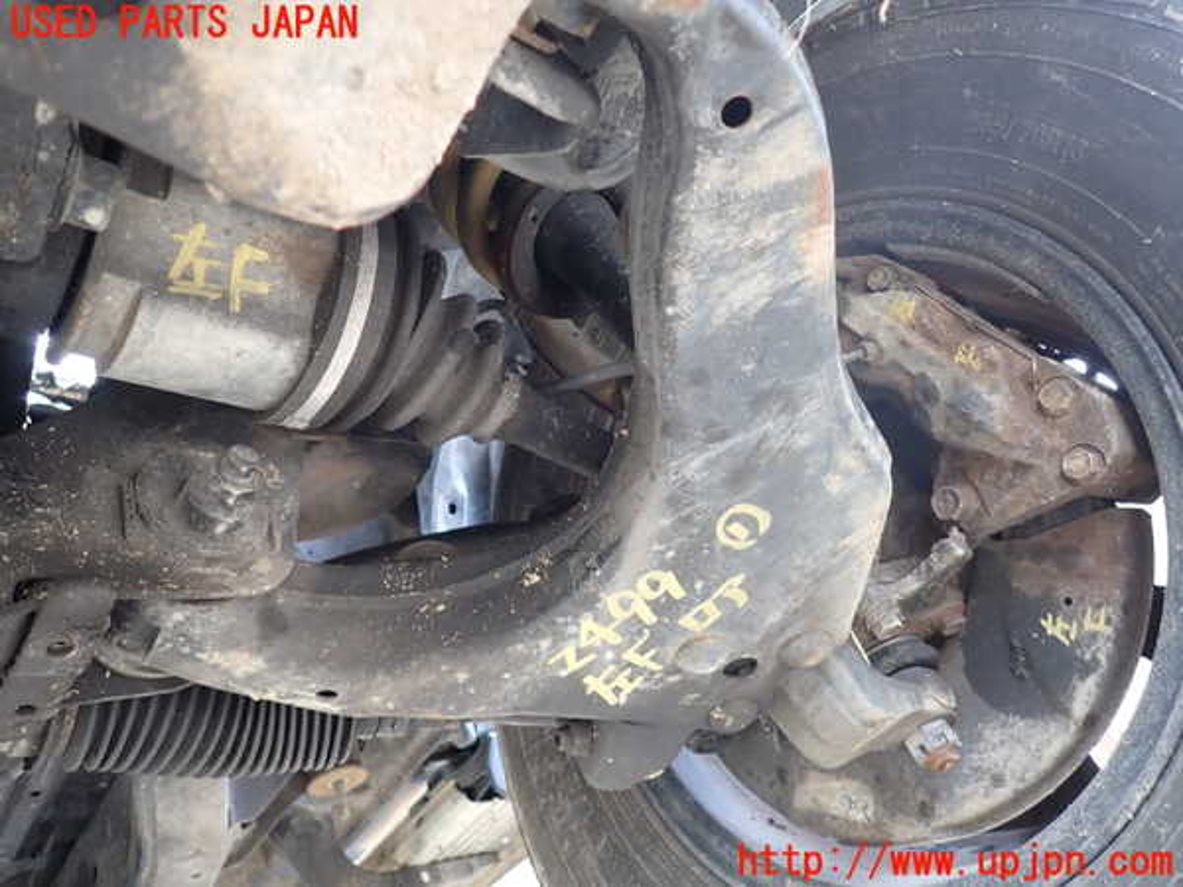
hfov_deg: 69.4
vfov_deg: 54.9
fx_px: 854
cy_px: 444
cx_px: 592
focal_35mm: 25
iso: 200
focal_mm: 4.5
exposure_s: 1/60
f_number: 2
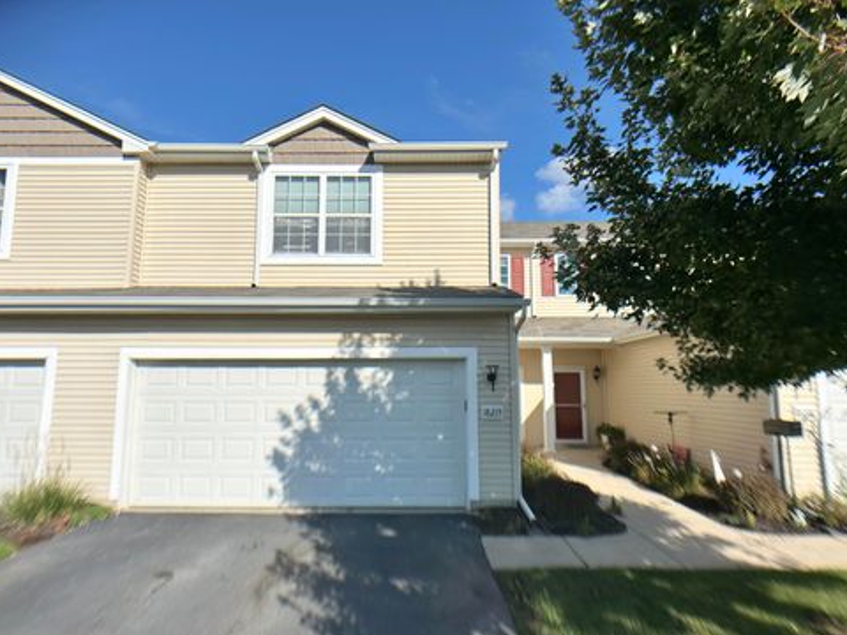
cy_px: 329
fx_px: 612
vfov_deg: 54.9
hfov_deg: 69.4
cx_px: 420
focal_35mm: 25
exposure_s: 1/8197
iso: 80
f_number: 1.78
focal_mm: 6.86
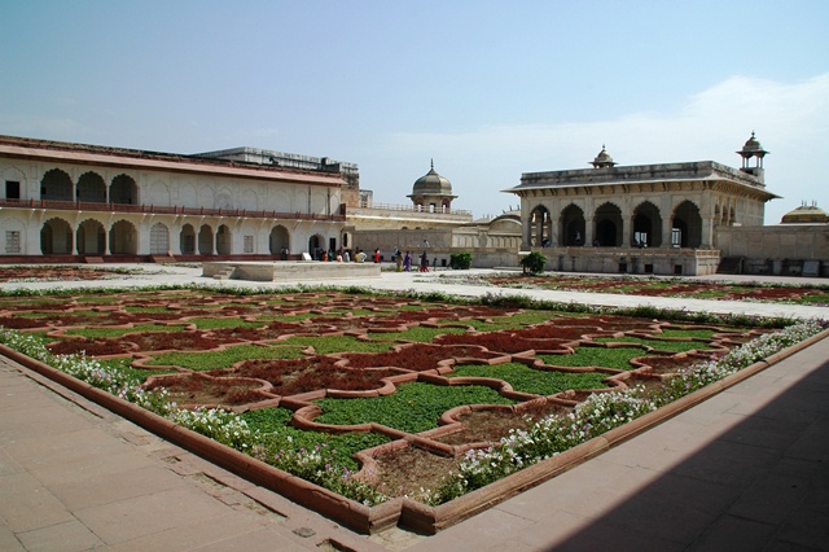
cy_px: 276
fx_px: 621
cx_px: 414
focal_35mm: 27
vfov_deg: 47.9
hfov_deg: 67.4
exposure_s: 1/400
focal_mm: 18
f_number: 11
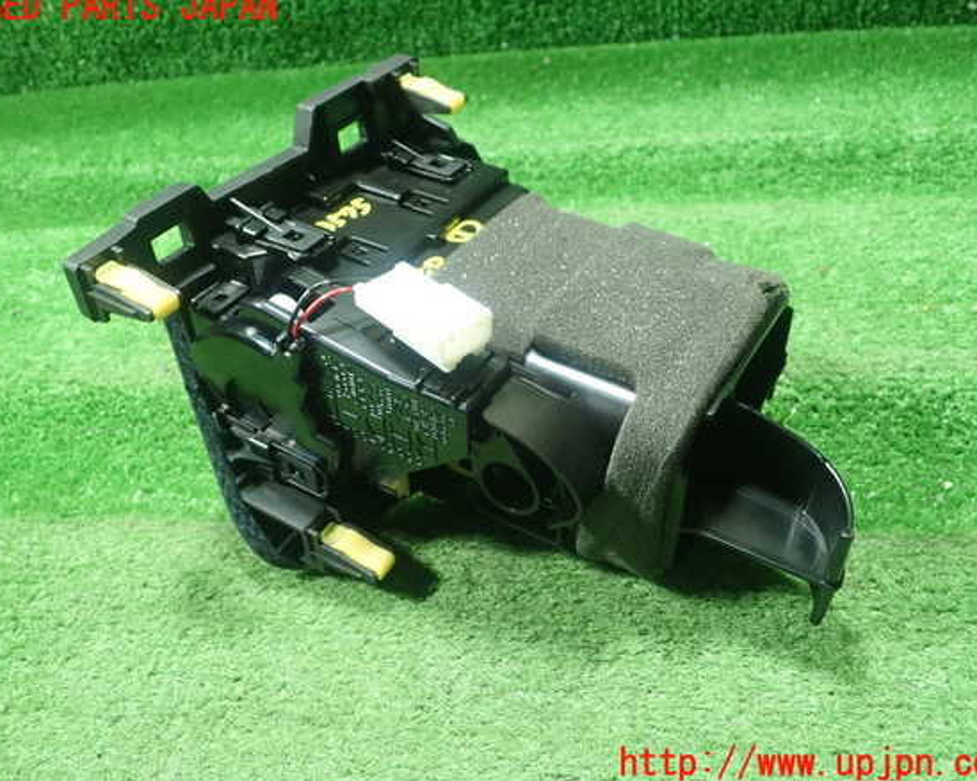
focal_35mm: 32
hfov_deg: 55.7
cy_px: 386
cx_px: 488
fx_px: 925
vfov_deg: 45.8
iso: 800
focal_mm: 5.5
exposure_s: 1/100
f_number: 2.3
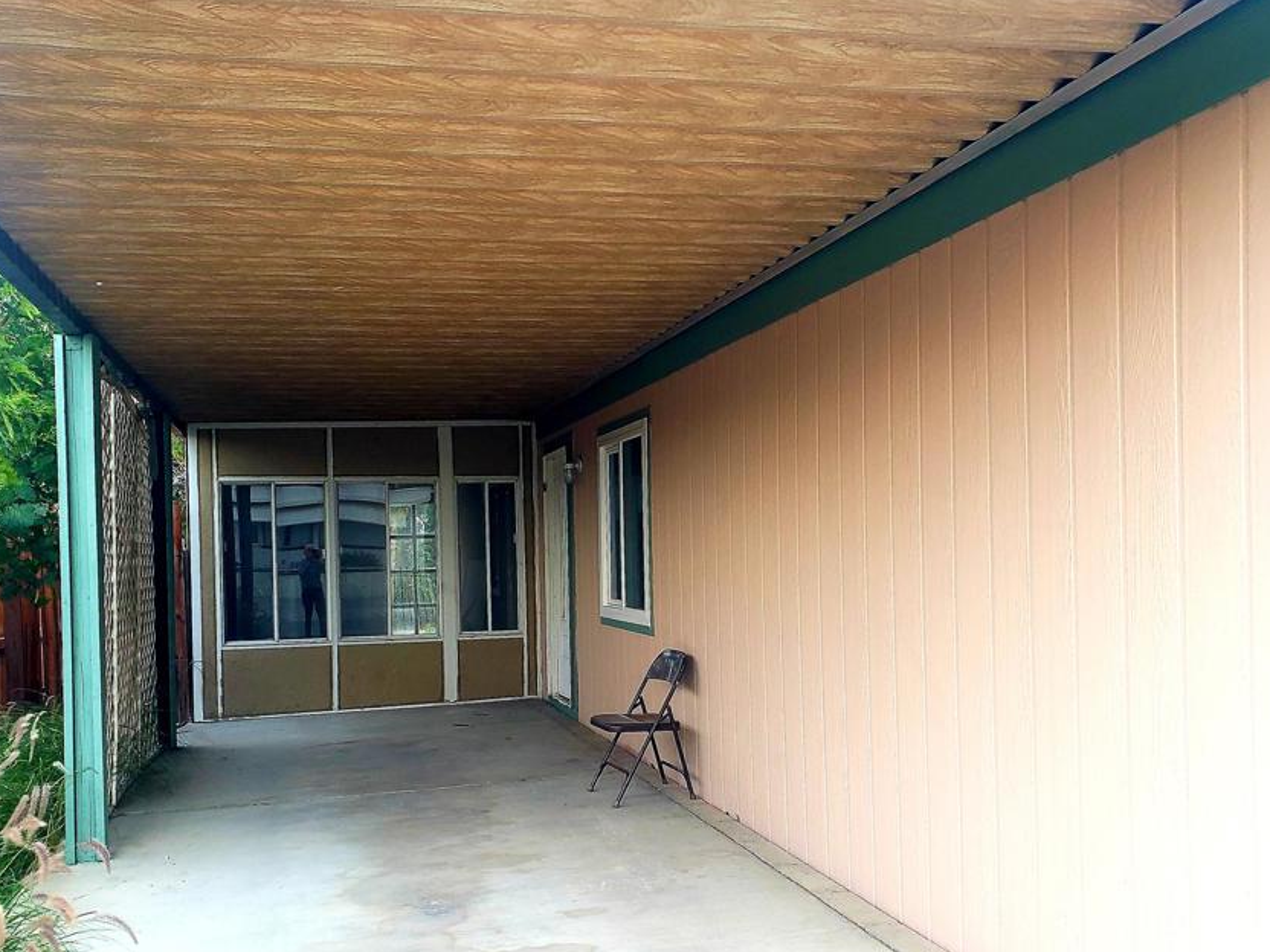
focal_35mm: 32
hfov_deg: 56.7
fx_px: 1174
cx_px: 579
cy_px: 549
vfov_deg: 44.0
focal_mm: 4.3
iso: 160
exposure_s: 1/50
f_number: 2.4
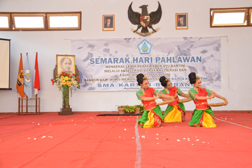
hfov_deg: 46.4
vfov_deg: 31.8
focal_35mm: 42
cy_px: 84
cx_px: 126
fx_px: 294
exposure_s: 1/60
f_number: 4
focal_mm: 28
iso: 1600
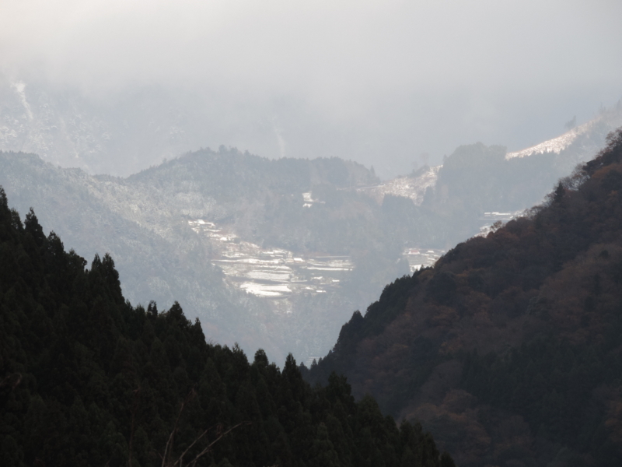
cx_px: 311
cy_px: 234
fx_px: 5391
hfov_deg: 6.6
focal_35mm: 300
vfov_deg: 5.0
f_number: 4.8
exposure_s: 1/200
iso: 100
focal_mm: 53.5
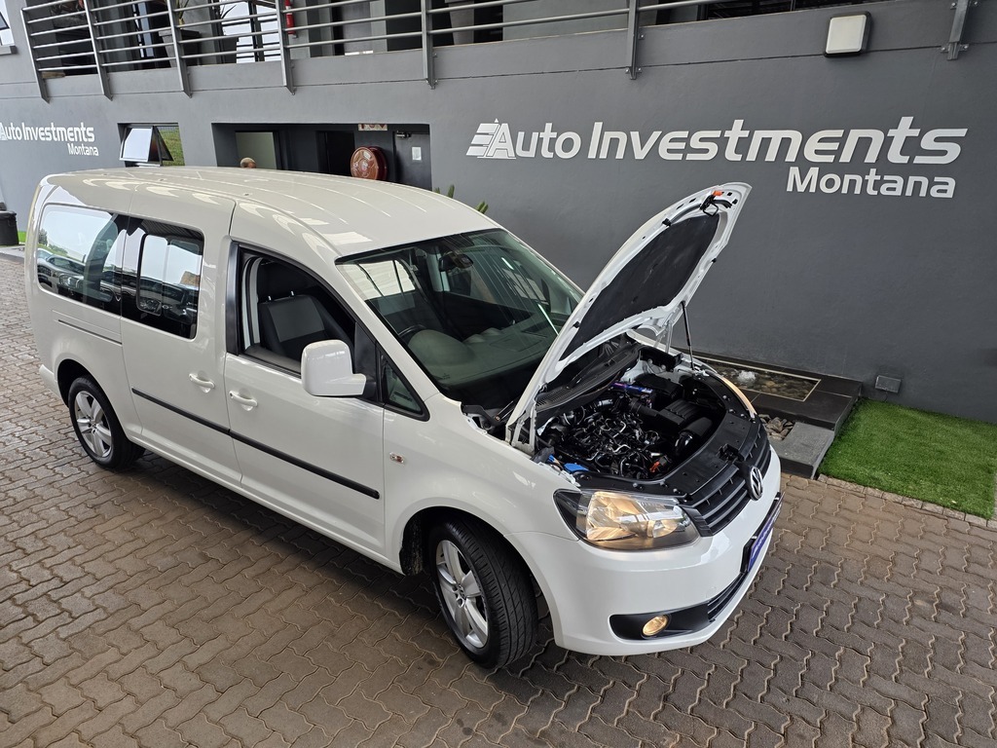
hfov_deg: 73.9
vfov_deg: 58.9
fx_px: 662
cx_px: 498
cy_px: 374
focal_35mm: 23
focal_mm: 6.25
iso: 200
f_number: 1.7
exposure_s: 1/180
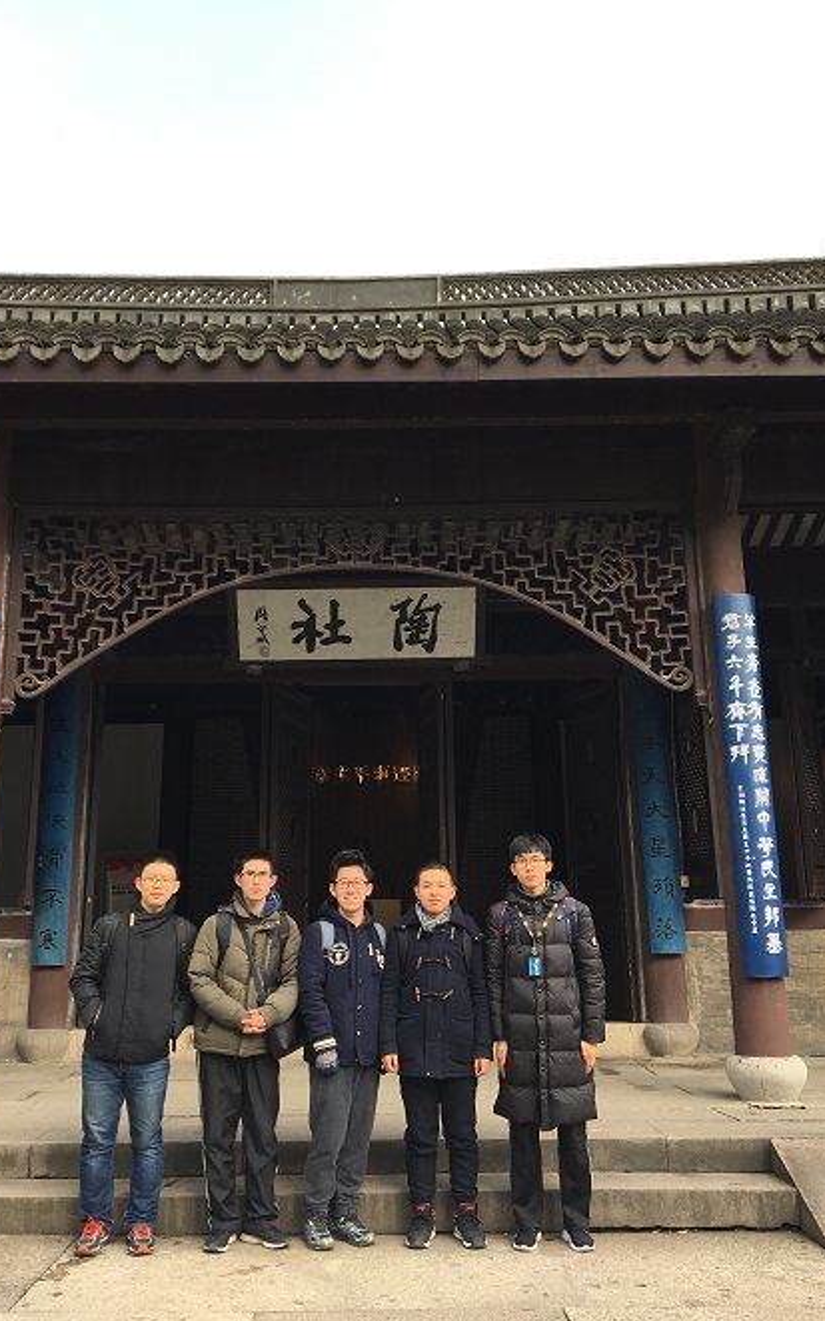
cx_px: 376
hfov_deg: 40.6
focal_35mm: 31
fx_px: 1115
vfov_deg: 61.2
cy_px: 663
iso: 25
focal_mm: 4.15
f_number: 2.2
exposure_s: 1/366
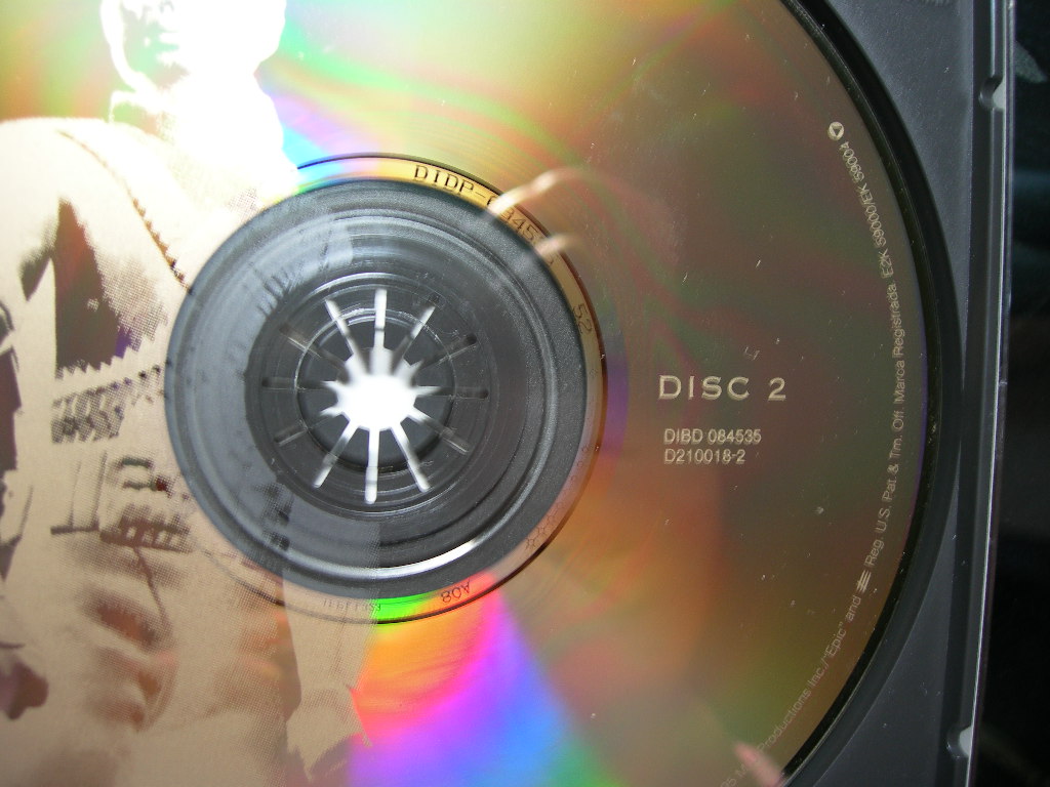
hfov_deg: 49.0
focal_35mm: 38
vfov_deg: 37.7
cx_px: 525
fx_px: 1153
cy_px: 394
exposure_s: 1/8.8
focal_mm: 7.8
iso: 50
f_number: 2.8
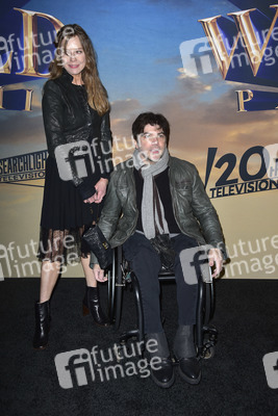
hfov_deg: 28.1
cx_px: 139
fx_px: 555
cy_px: 208
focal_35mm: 48
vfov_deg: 41.1
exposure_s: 1/250
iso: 320
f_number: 6.3
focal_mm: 48
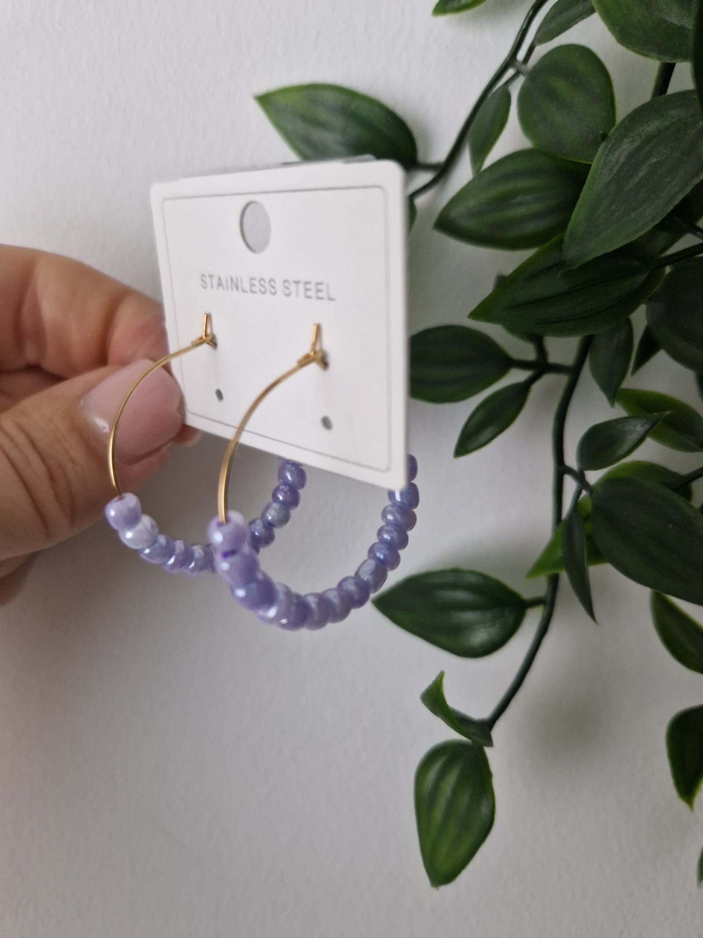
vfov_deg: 73.9
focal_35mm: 23
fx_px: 623
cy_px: 469
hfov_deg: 58.9
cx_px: 352
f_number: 1.8
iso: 80
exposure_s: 1/100
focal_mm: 5.4
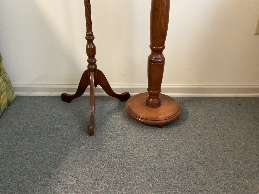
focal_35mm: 29
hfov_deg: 61.7
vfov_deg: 48.2
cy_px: 97
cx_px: 130
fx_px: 217
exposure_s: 1/40
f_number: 1.8
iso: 250
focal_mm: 3
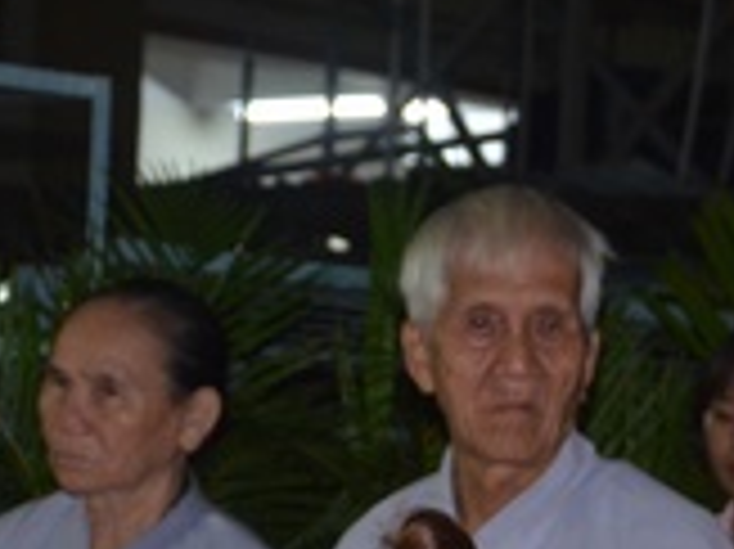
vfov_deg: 8.5
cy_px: 637
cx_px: 905
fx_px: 3644
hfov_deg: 11.3
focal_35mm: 172
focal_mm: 30
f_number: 5
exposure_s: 1/60
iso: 1000
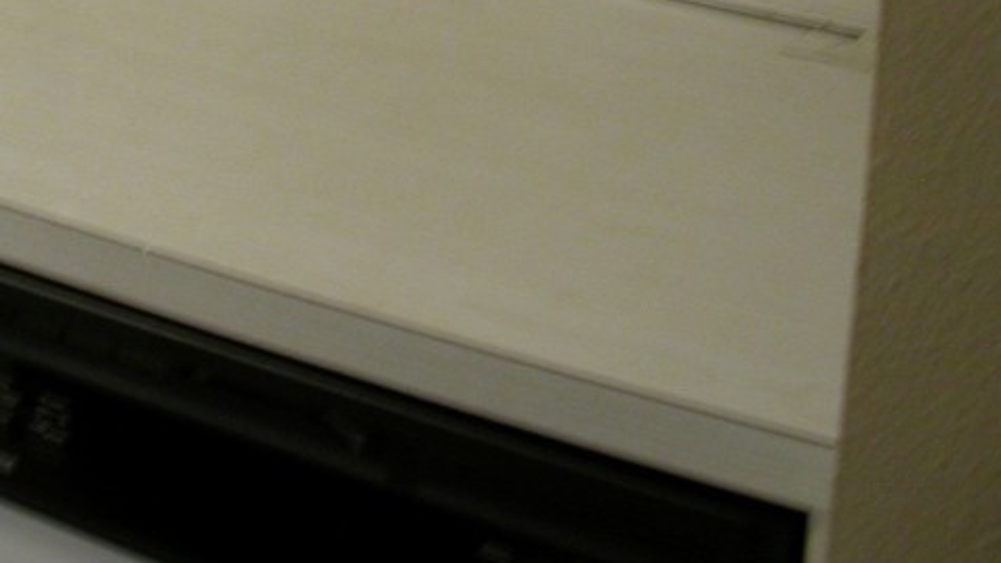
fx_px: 2363
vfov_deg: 13.1
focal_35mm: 89
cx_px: -34
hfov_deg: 22.8
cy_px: -191
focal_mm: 7.85
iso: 100
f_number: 2.6
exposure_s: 1/15.3
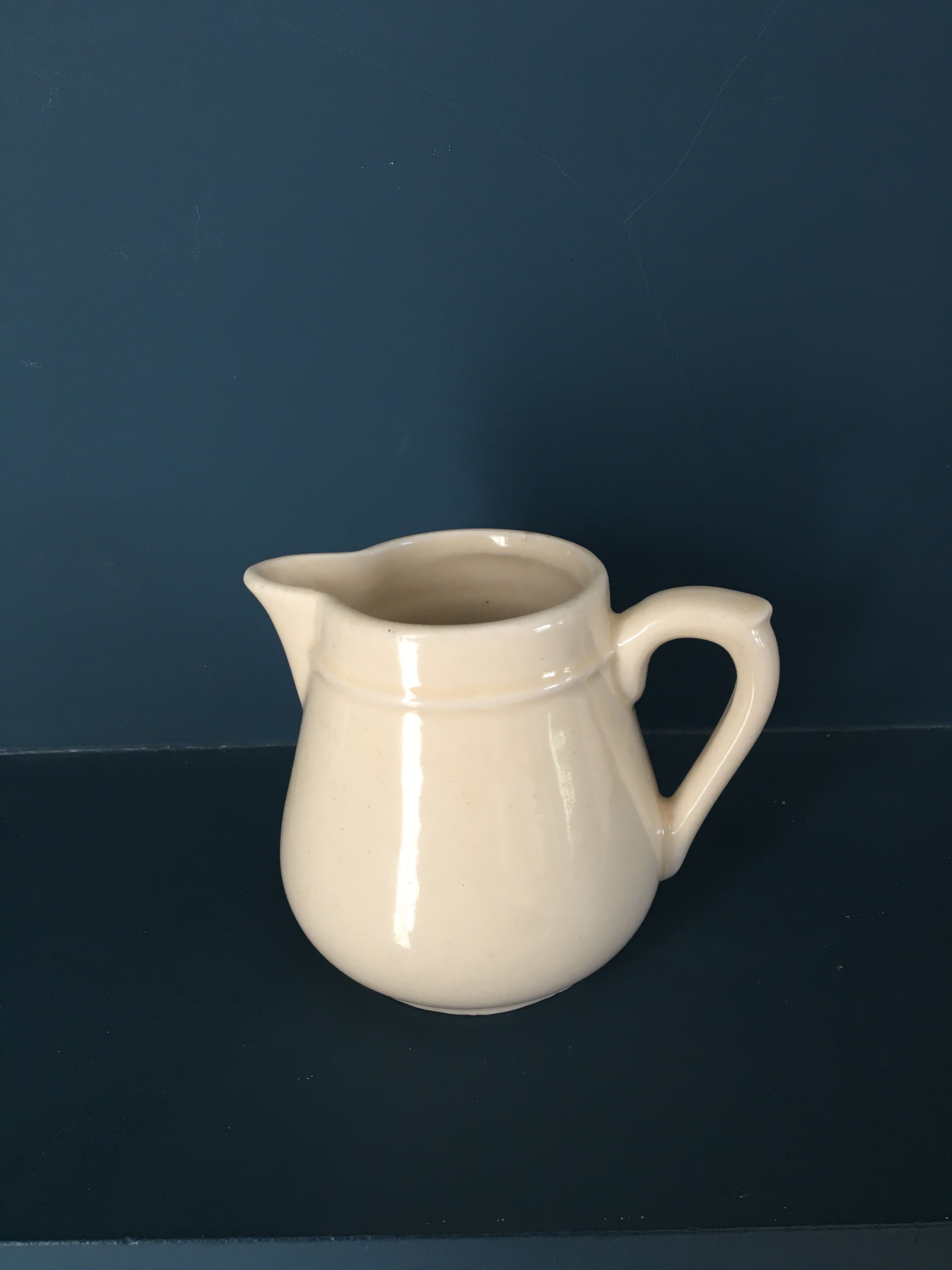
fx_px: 1063
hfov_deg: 48.2
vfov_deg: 61.7
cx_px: 476
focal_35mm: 29
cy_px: 635
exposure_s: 1/33
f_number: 2.2
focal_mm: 4.15
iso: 80
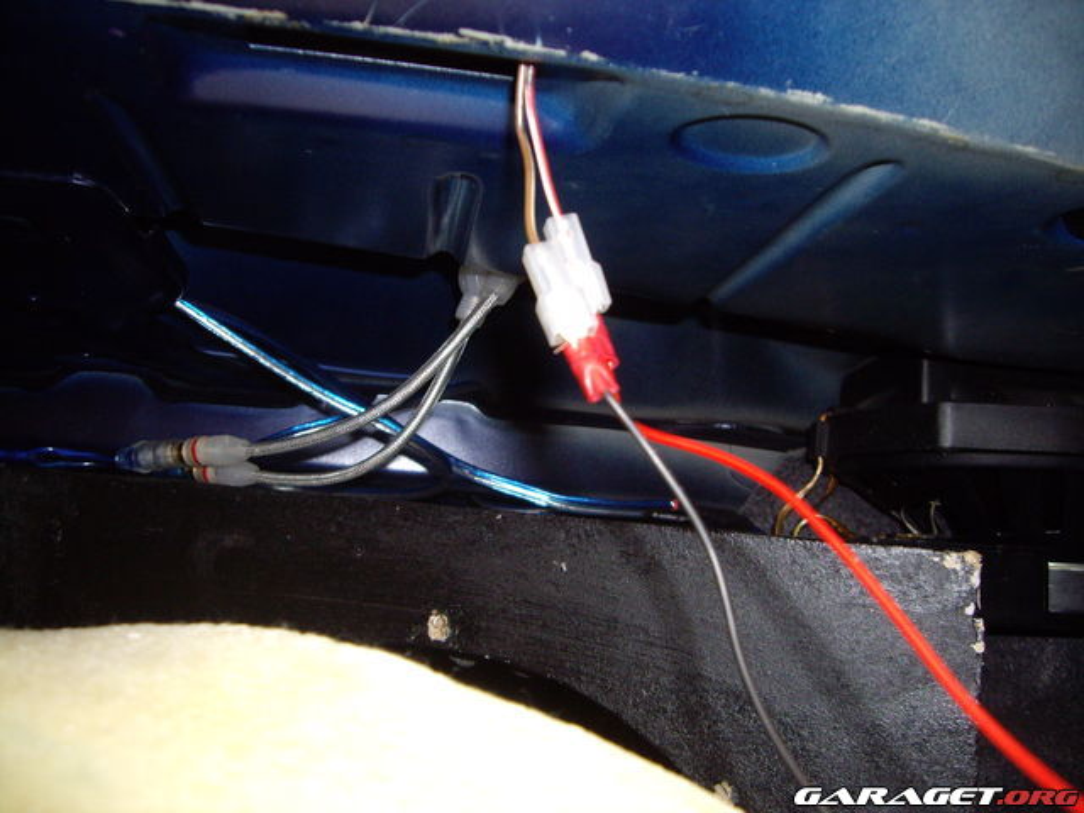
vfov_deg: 37.7
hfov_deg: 49.0
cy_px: 406
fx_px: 1190
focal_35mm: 38
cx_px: 542
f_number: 2.7
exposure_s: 1/40
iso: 200
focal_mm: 6.2
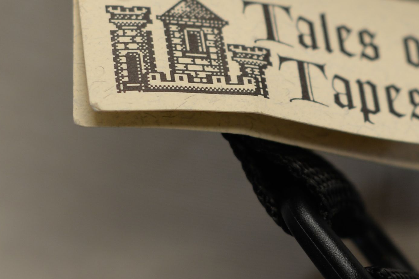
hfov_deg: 11.6
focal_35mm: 177
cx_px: 362
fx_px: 2059
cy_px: 89
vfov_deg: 7.7
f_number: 3.2
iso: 200
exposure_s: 1/125
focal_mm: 50
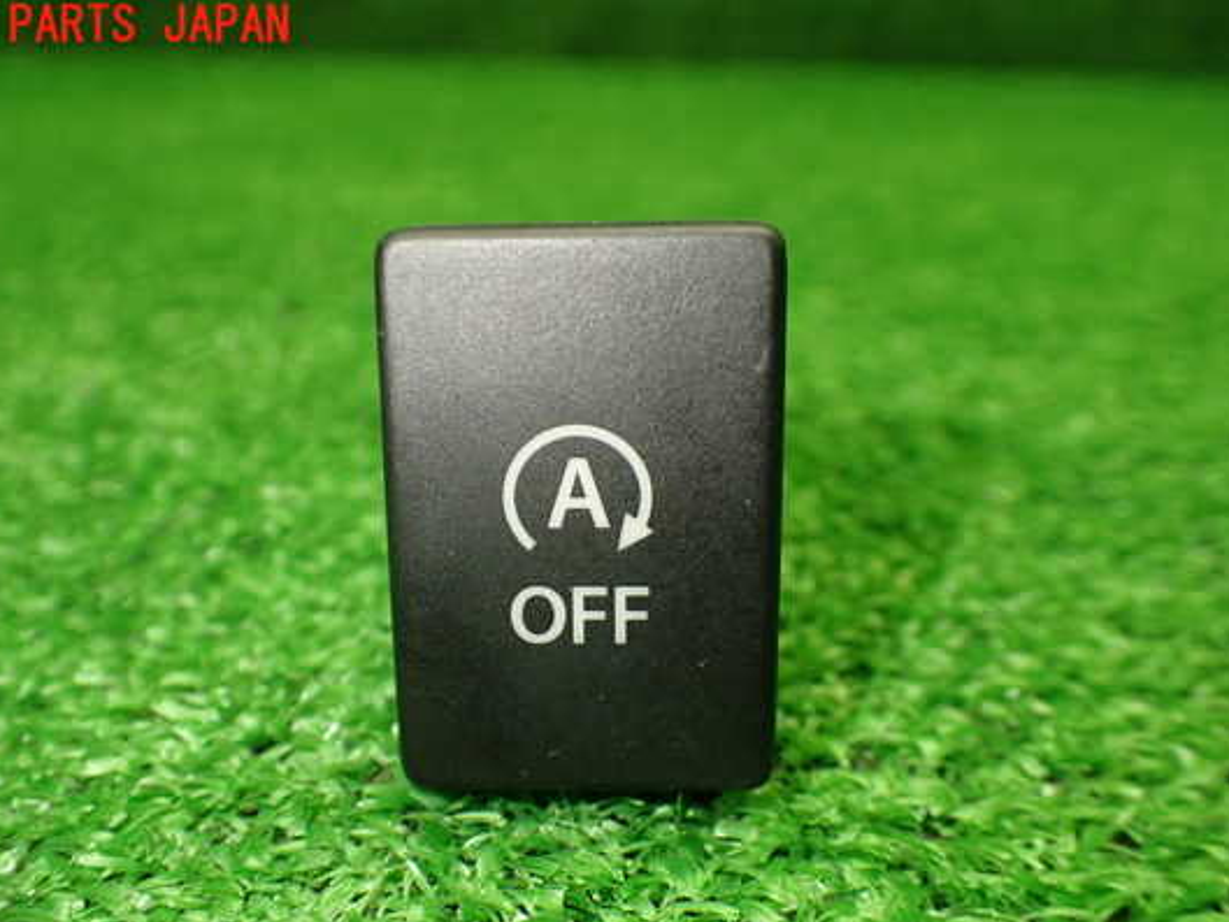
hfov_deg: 53.9
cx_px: 565
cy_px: 520
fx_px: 1207
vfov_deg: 41.7
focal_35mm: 34
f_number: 2.3
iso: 400
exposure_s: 1/125
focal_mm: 5.4
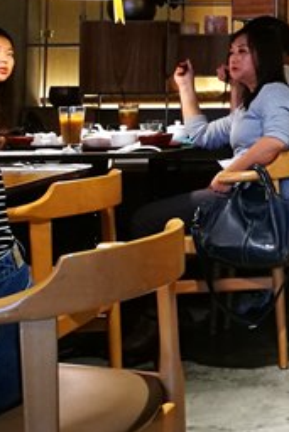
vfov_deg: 24.7
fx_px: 950
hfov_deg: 14.8
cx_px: 546
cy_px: 25
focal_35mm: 79
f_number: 2.2
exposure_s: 1/24
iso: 320
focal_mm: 4.5
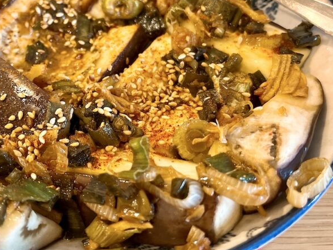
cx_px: 92
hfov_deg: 41.1
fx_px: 433
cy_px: 93
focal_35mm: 45
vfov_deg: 32.0
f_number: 1.6
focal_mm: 5.1
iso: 500
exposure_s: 1/33
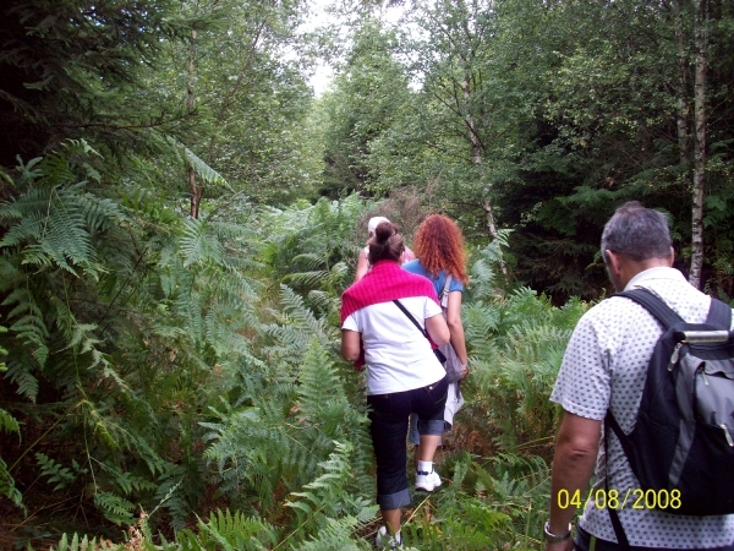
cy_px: 276
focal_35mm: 37
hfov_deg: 50.1
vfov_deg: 38.7
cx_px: 367
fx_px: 785
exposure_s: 1/86.5
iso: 80
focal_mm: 6.2
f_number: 2.8
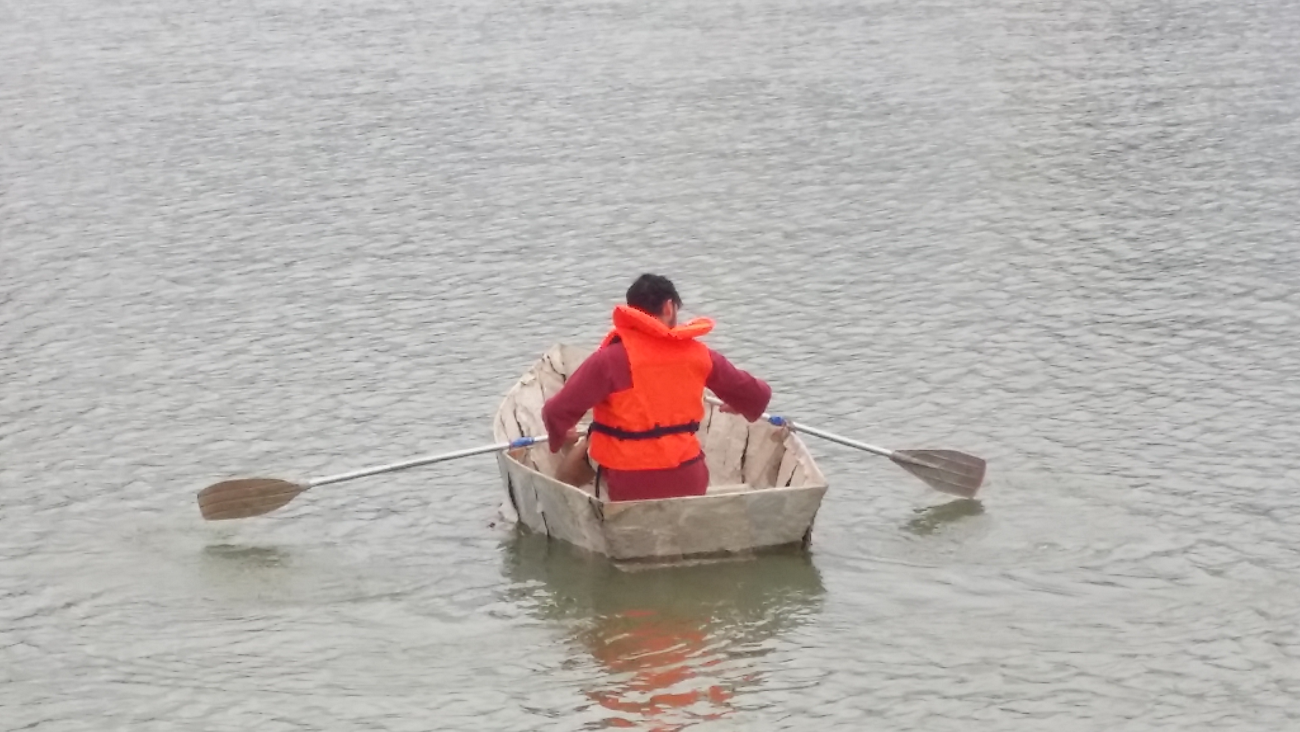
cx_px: 648
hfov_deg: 58.0
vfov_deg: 34.5
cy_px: 442
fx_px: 1172
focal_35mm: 34
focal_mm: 4.13
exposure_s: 1/788
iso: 50
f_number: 2.2
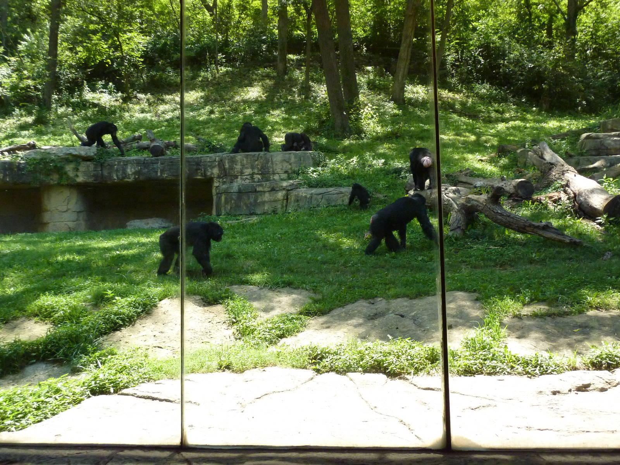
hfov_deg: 50.1
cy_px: 232
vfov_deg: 38.7
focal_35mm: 37
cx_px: 310
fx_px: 663
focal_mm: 6.1
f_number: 3.6
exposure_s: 1/500
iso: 400
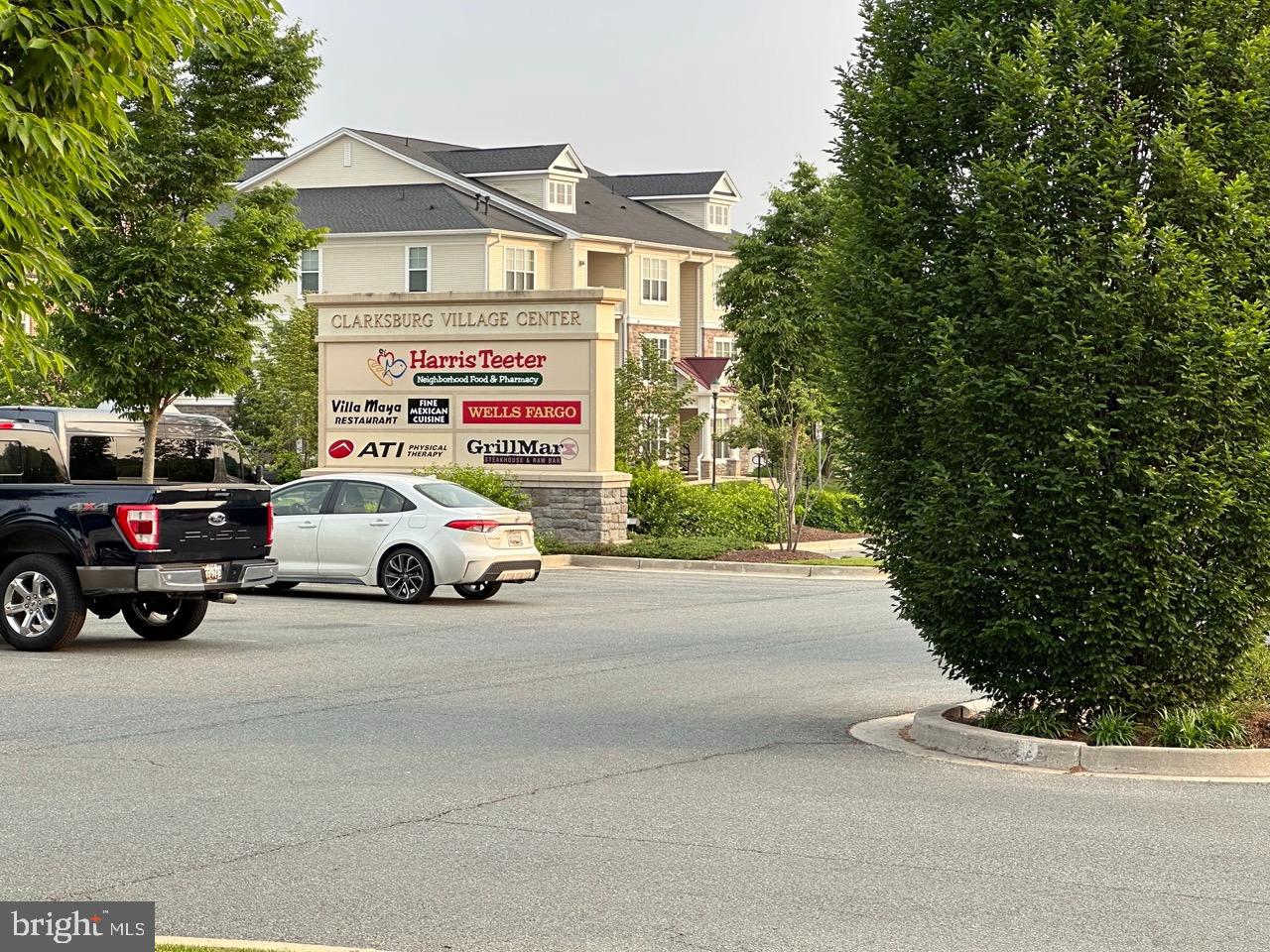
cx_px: 635
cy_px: 476
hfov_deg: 25.3
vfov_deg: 19.1
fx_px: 2825
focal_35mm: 77
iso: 32
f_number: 2.8
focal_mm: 9
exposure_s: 1/118
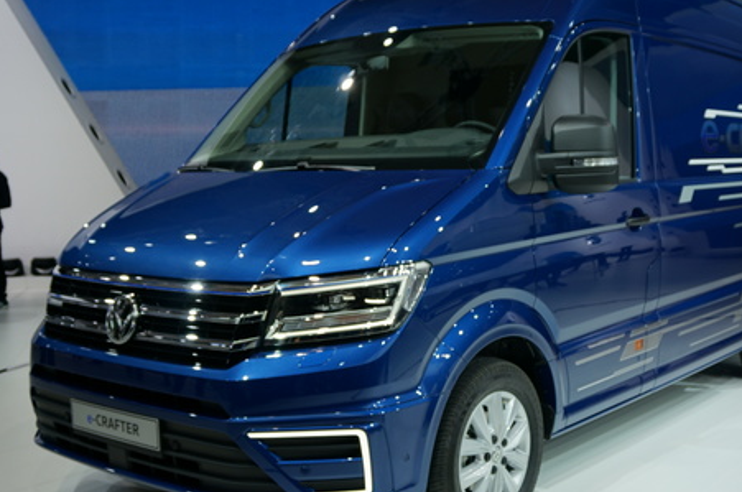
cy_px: 253
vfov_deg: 29.9
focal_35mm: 45
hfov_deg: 43.9
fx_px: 920
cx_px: 410
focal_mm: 21
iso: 100
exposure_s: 1/160
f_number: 4.5
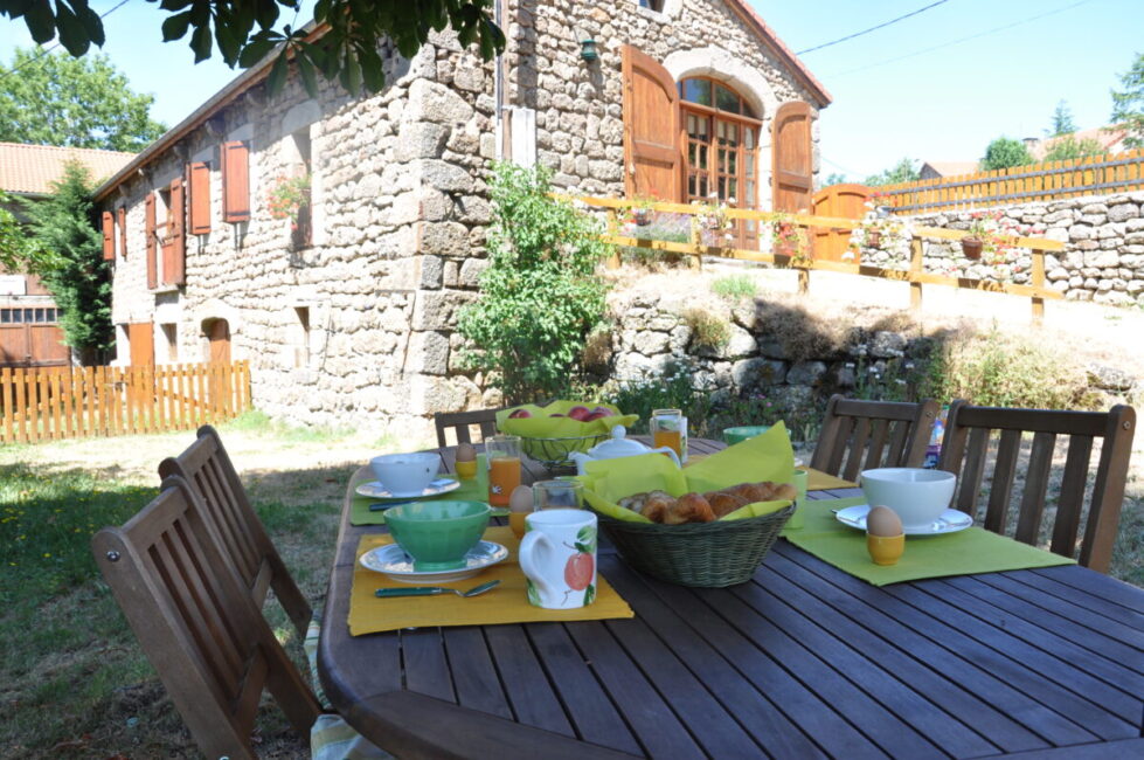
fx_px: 1000
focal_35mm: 32
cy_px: 380
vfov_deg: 41.6
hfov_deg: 59.6
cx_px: 572
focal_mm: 21
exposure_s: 1/80
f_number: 9
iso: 200
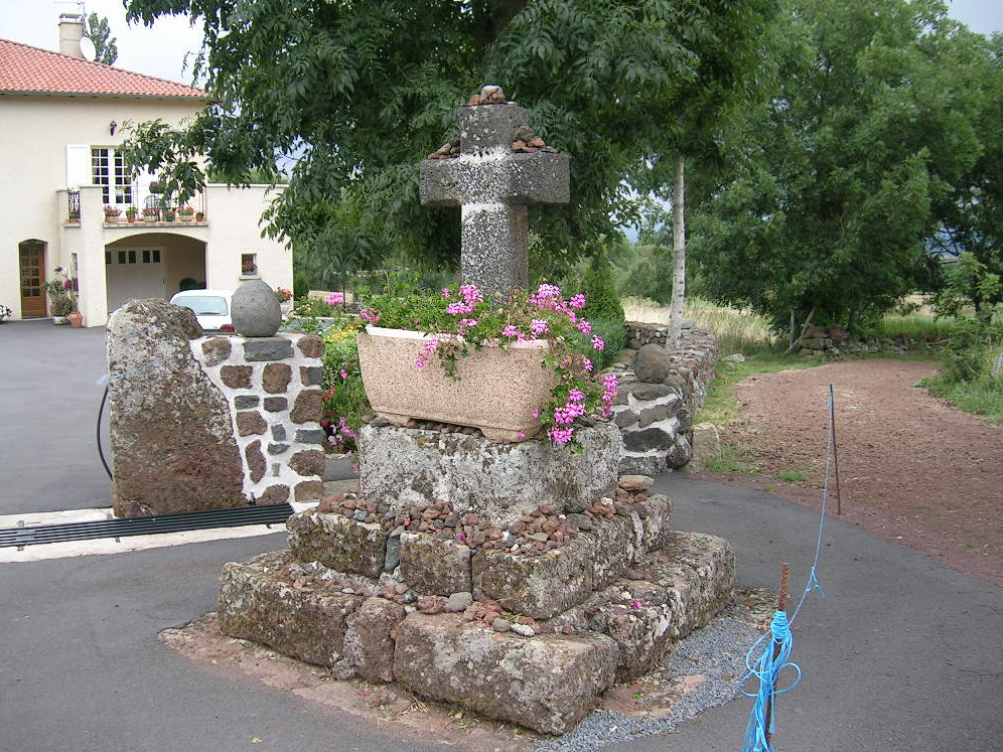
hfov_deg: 51.4
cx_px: 505
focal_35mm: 36
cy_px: 377
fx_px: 1043
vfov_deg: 39.7
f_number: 2.8
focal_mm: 5.4
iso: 50
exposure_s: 1/260
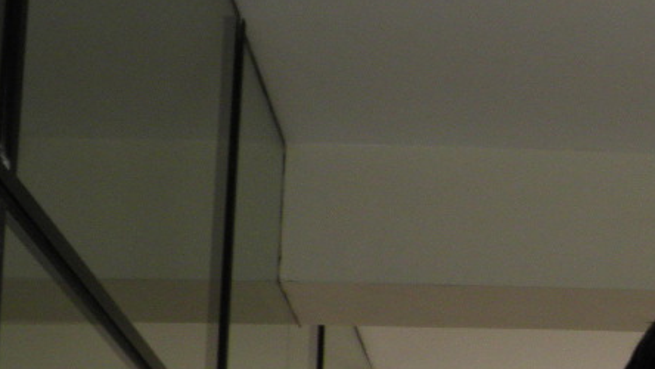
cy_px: 703
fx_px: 1529
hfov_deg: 22.5
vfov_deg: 12.4
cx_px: 763
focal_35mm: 88
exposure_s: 1/80
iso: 100
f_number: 5.7
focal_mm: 4.9
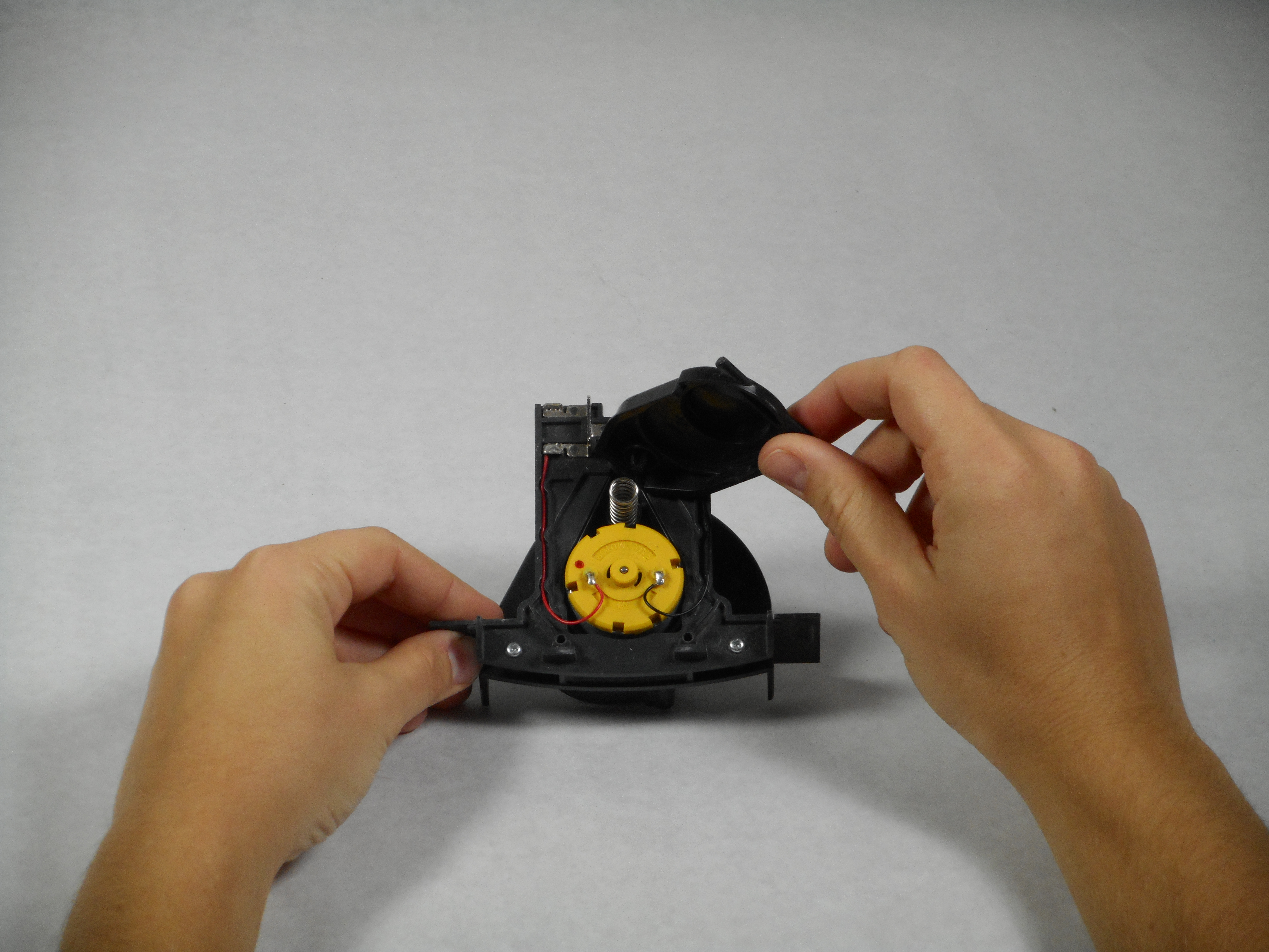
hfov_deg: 14.7
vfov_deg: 11.1
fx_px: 4912
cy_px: 476
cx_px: 634
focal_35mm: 134
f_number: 6.1
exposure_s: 1/60
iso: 220
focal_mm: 23.9
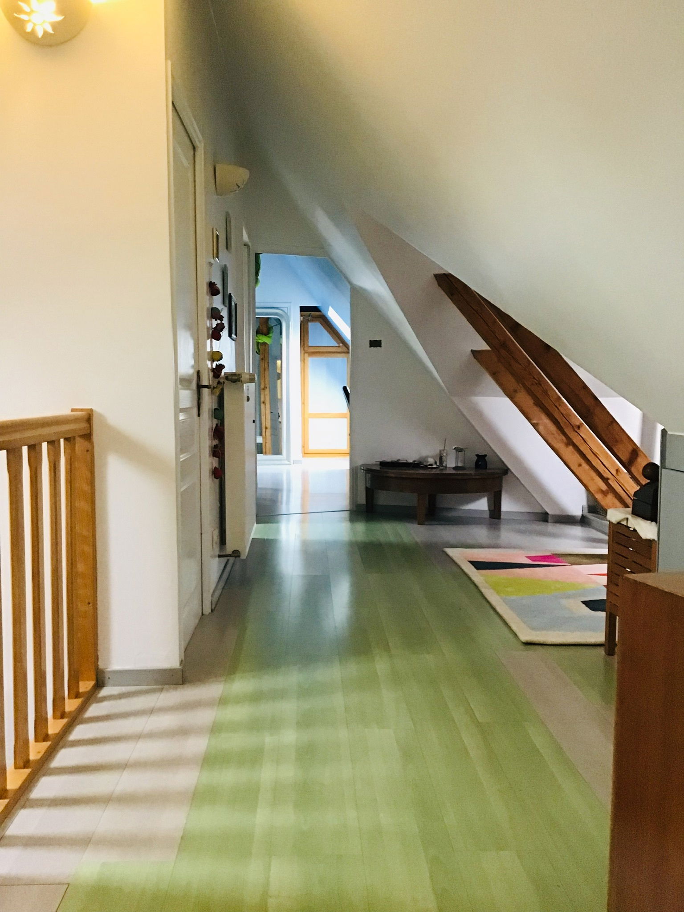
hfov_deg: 45.4
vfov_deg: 58.4
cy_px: 456
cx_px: 342
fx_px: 817
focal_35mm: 31
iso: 200
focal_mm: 3.3
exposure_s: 1/15
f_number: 2.4
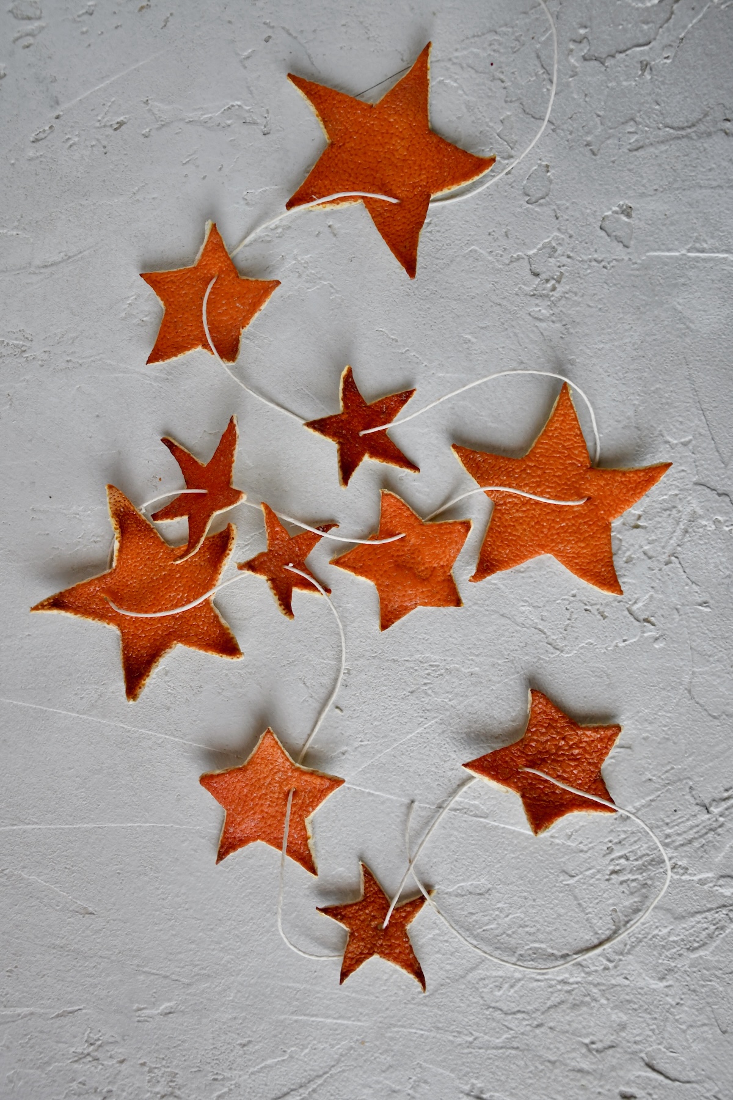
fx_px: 1283
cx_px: 366
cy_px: 550
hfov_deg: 31.9
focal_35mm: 42
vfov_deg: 46.4
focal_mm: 28
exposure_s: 1/125
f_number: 4
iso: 800
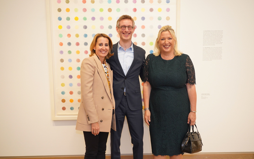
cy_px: 81
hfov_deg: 58.1
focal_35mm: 33
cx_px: 127
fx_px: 228
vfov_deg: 38.3
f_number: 4
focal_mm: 32
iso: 1600
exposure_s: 1/80
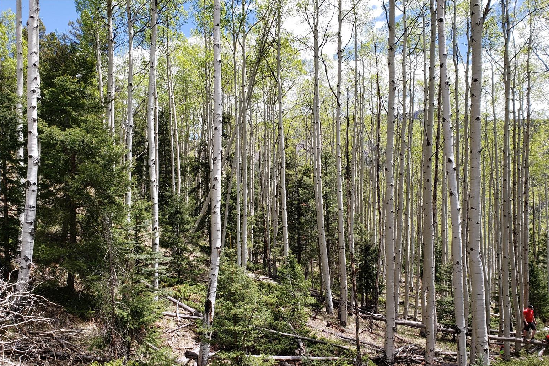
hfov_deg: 65.5
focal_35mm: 28
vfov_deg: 46.2
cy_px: 212
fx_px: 427
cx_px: 271
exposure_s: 1/640
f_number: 2.4
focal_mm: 4.3
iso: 50
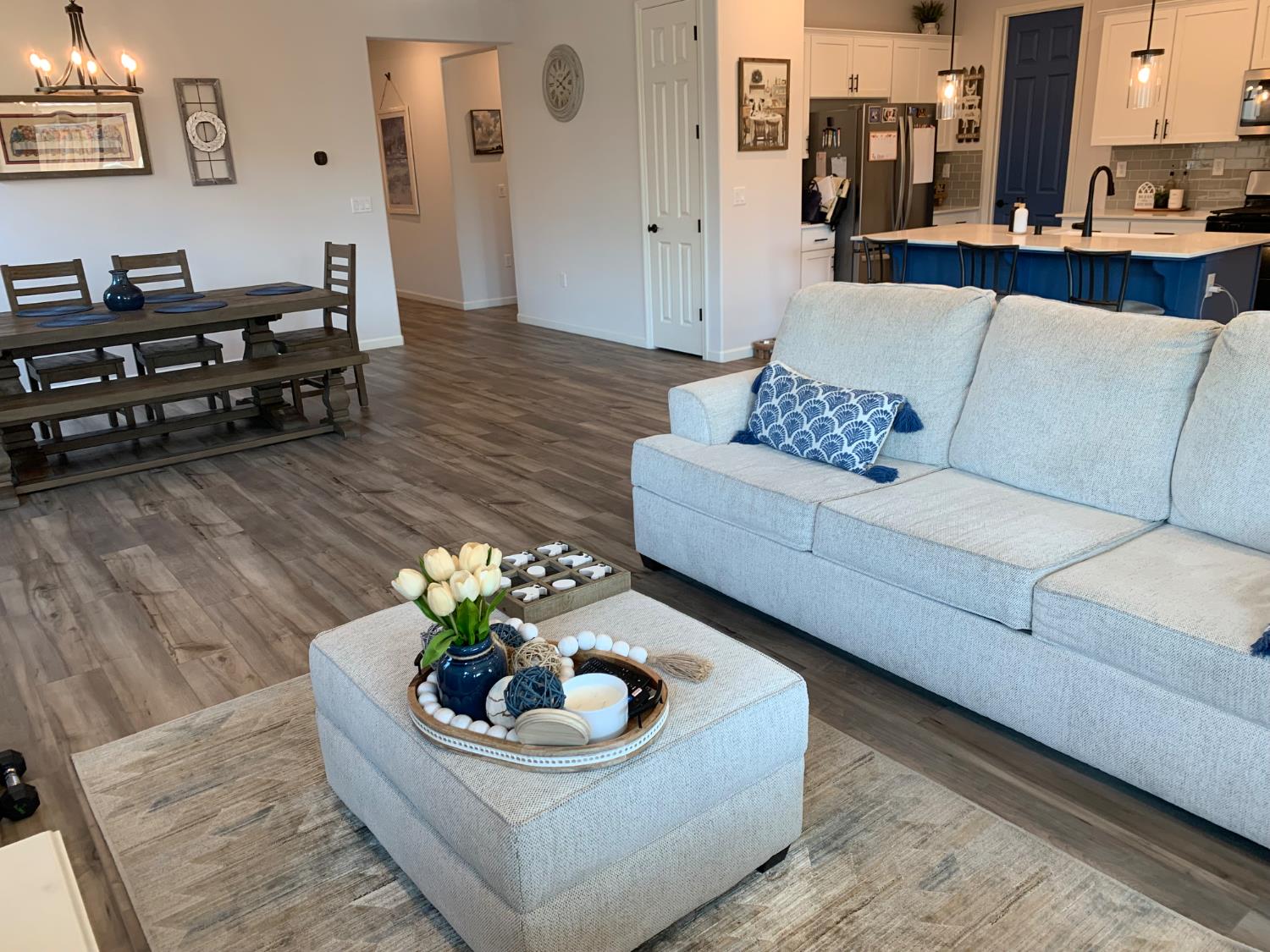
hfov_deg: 67.3
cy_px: 476
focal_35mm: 26
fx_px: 954
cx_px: 635
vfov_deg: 53.1
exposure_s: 1/60
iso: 64
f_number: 1.8
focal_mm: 4.25
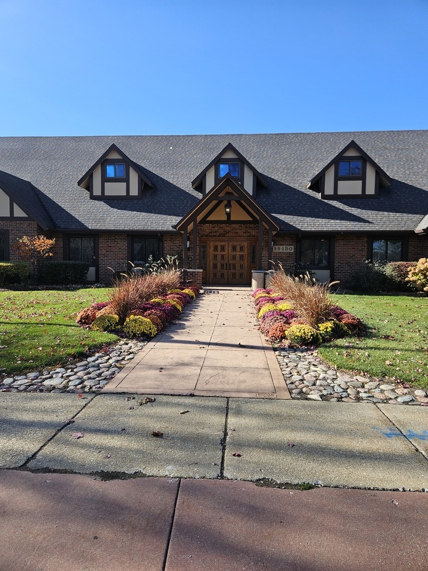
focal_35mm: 23
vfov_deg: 73.9
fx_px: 379
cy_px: 286
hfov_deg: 58.9
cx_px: 214
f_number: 1.8
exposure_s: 1/880
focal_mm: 5.4
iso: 25
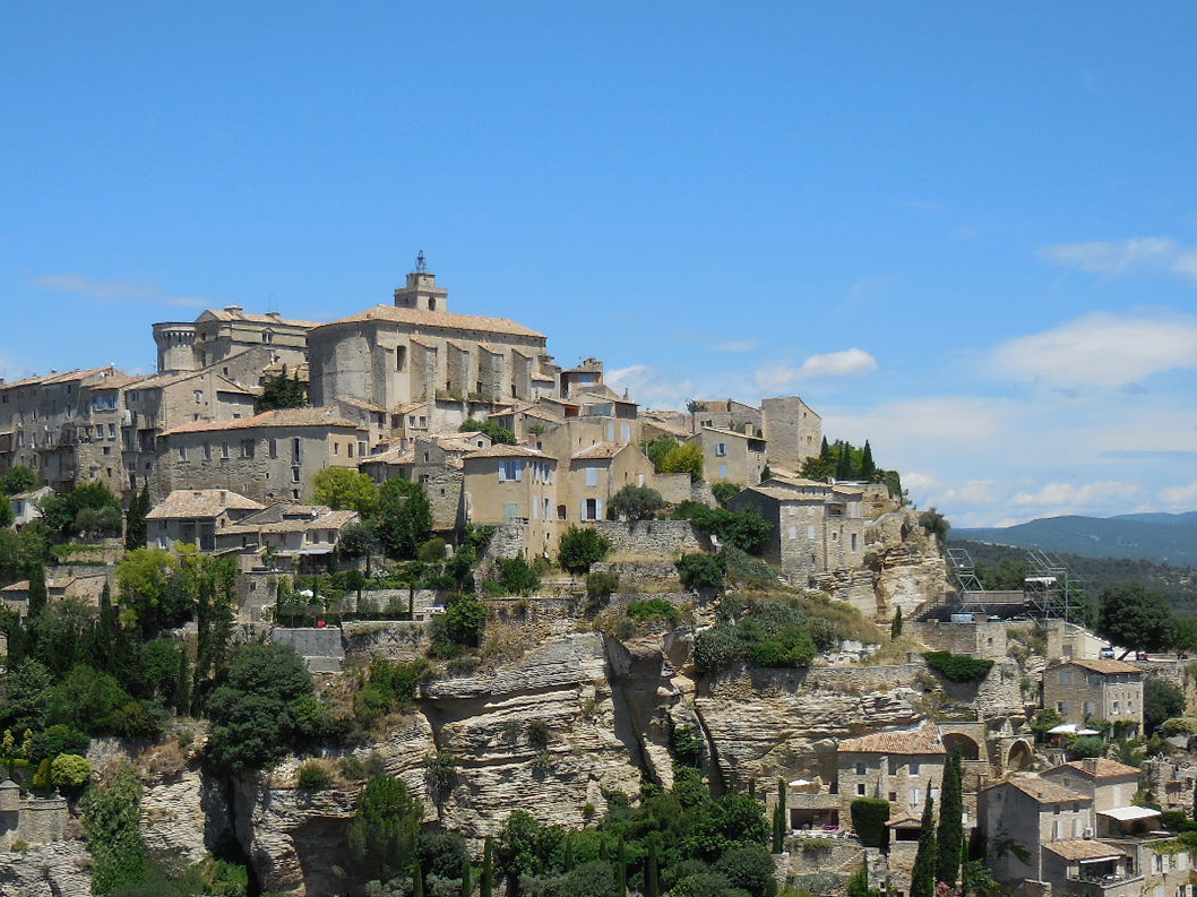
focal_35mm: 59
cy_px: 673
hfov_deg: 32.6
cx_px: 499
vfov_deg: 24.5
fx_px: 2040
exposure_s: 1/1250
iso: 125
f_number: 3.9
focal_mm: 7
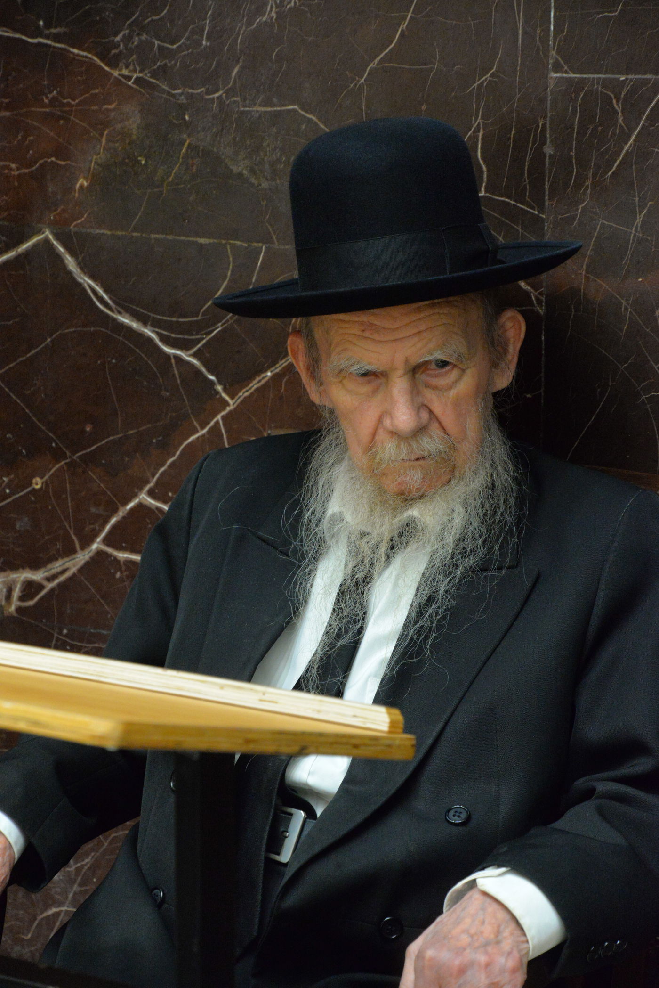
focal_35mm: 110
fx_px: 3017
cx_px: 330
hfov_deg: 12.5
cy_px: 494
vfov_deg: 18.6
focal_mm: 110
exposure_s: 1/250
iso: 6400
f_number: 8
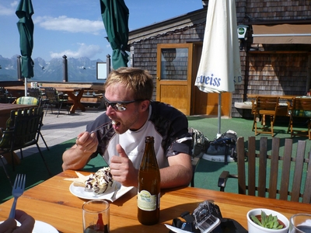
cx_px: 156
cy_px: 116
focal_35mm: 28
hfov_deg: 63.4
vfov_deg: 49.7
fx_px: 252
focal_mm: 4.9
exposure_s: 1/1000
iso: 100
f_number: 3.3
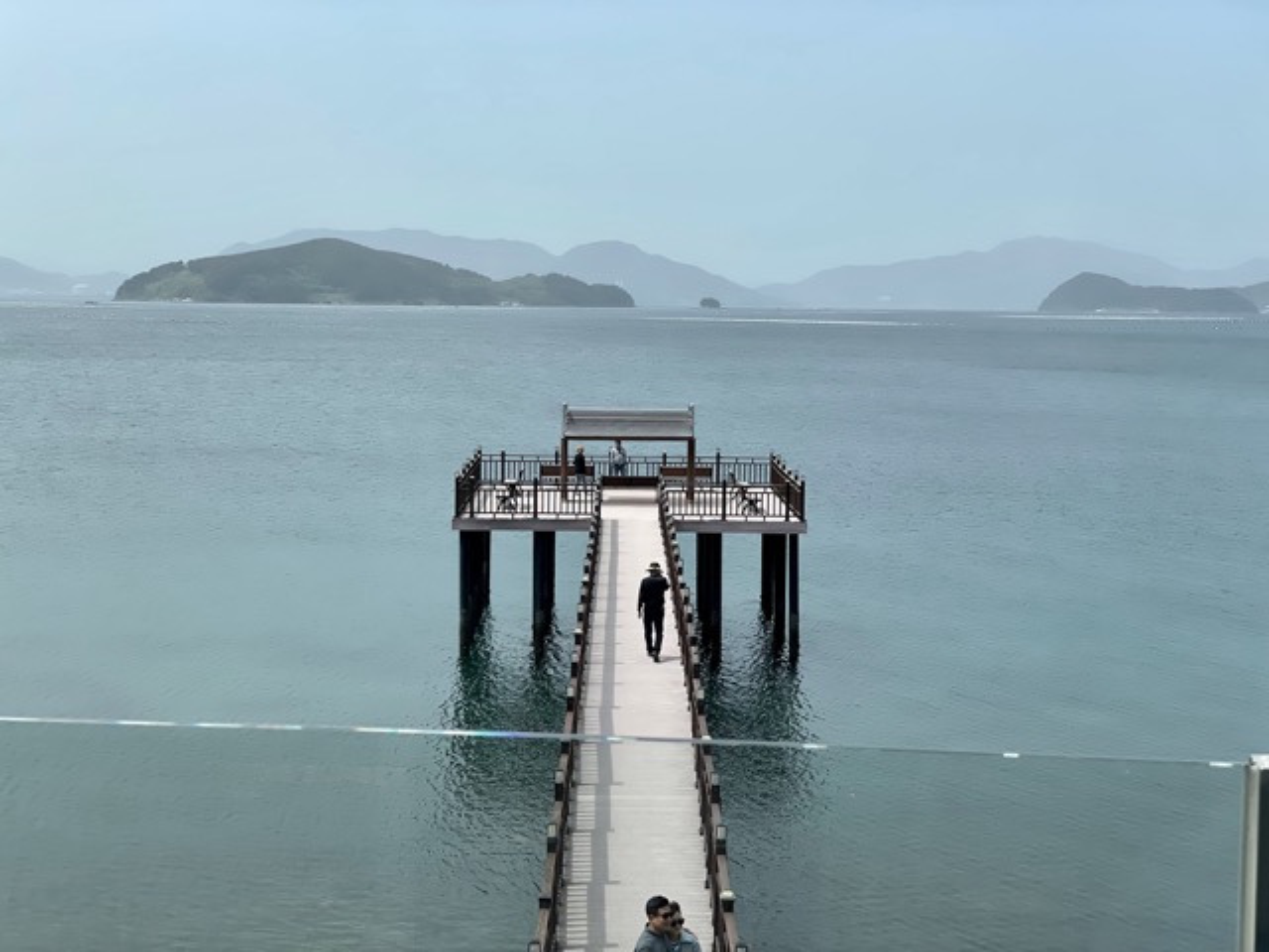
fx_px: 1906
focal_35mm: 52
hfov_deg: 36.8
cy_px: 476
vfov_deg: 28.0
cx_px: 634
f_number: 2
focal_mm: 6
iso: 25
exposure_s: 1/1597
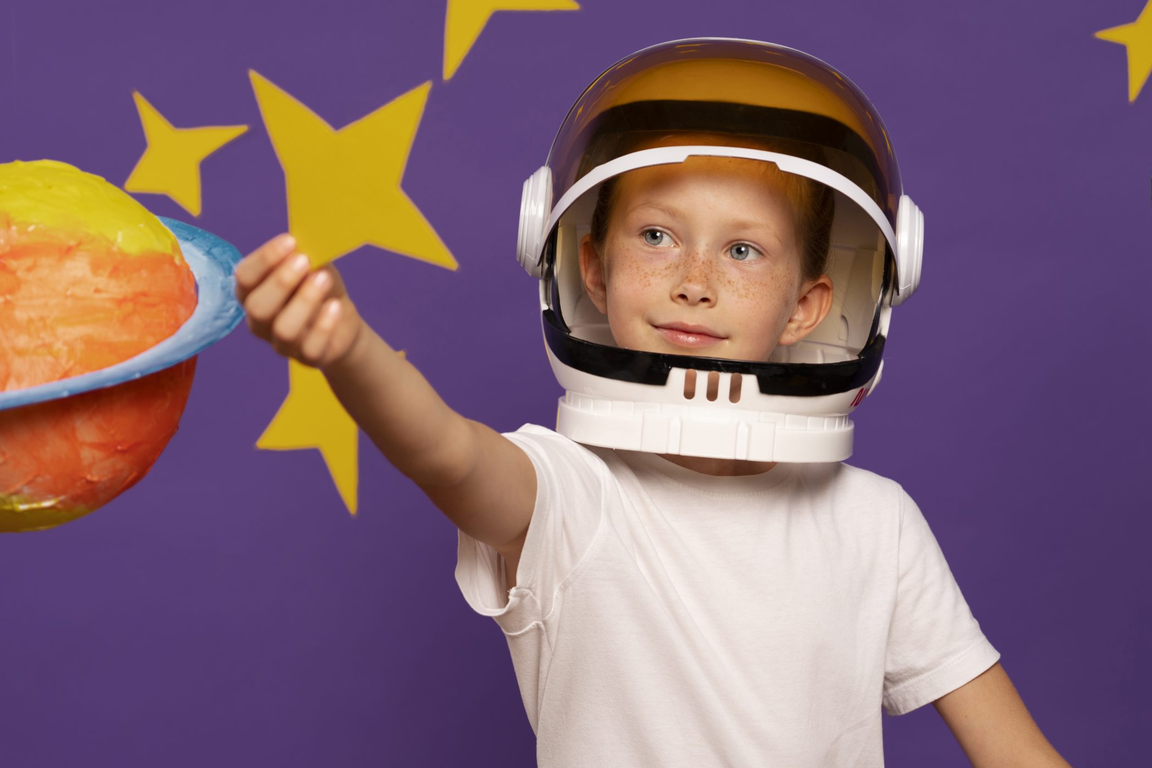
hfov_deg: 15.9
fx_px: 4127
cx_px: 542
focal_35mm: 129
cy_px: 351
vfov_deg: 10.6
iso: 100
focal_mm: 105
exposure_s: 1/160
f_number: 4
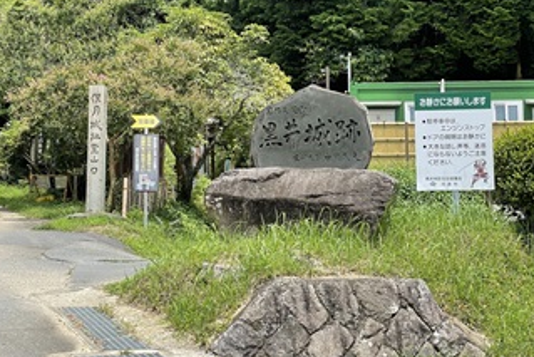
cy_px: 183
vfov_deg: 22.3
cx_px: 256
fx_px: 905
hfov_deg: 32.9
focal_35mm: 61
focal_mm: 6
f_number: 2
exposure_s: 1/922
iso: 25
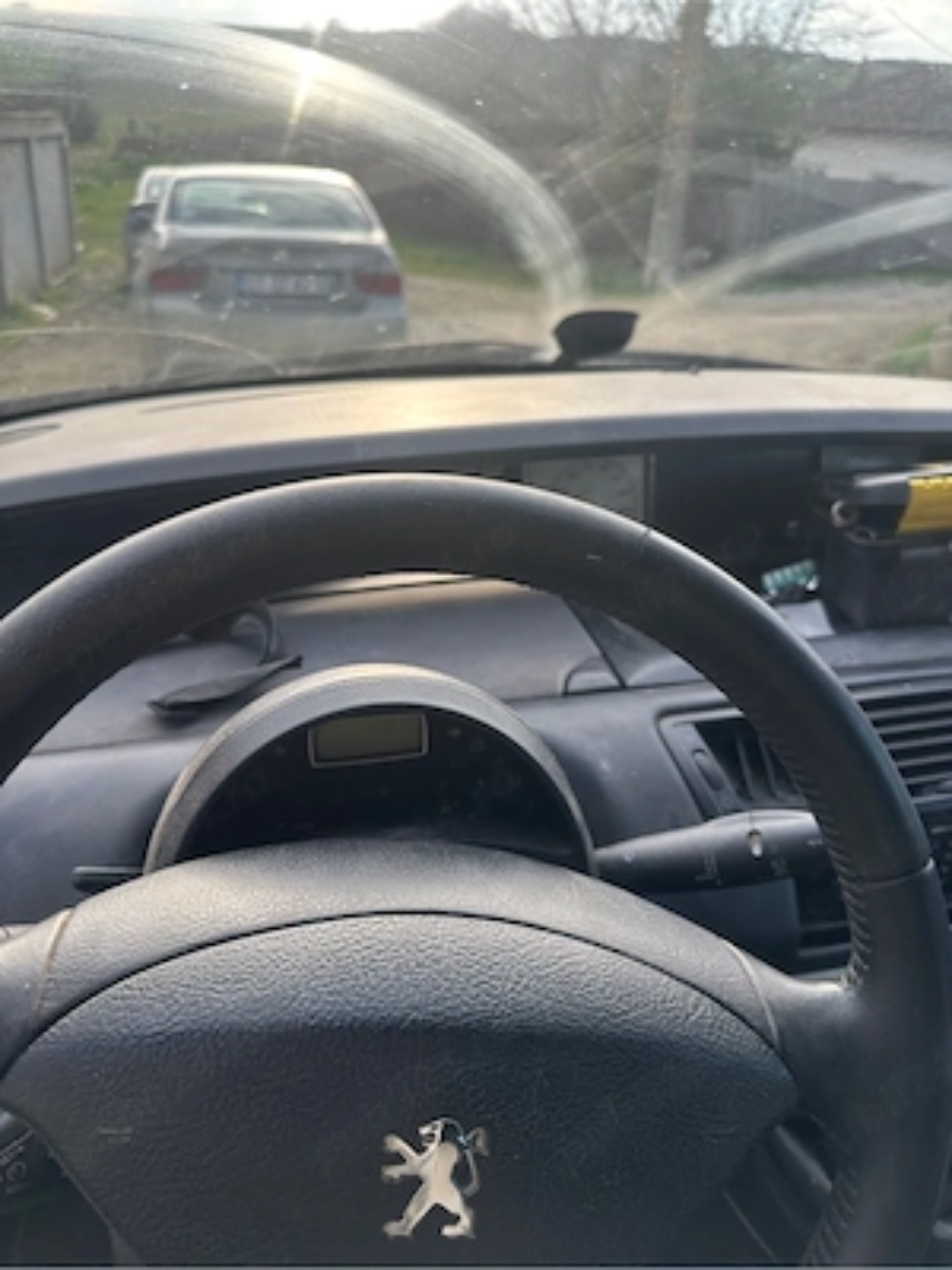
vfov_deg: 71.6
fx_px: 880
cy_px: 635
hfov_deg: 56.8
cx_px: 476
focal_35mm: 24
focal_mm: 6.86
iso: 80
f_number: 1.78
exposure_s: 1/361
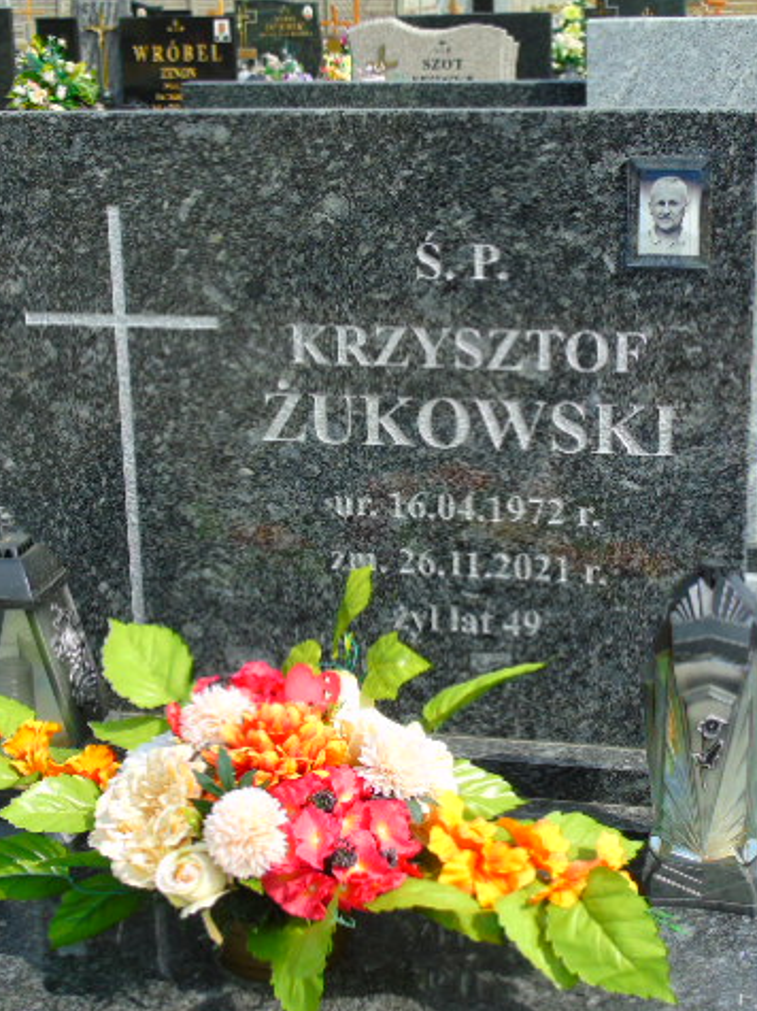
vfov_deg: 31.2
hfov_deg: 23.6
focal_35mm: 62
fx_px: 1809
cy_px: 509
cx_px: 368
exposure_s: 1/640
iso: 80
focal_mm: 8.2
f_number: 4.1
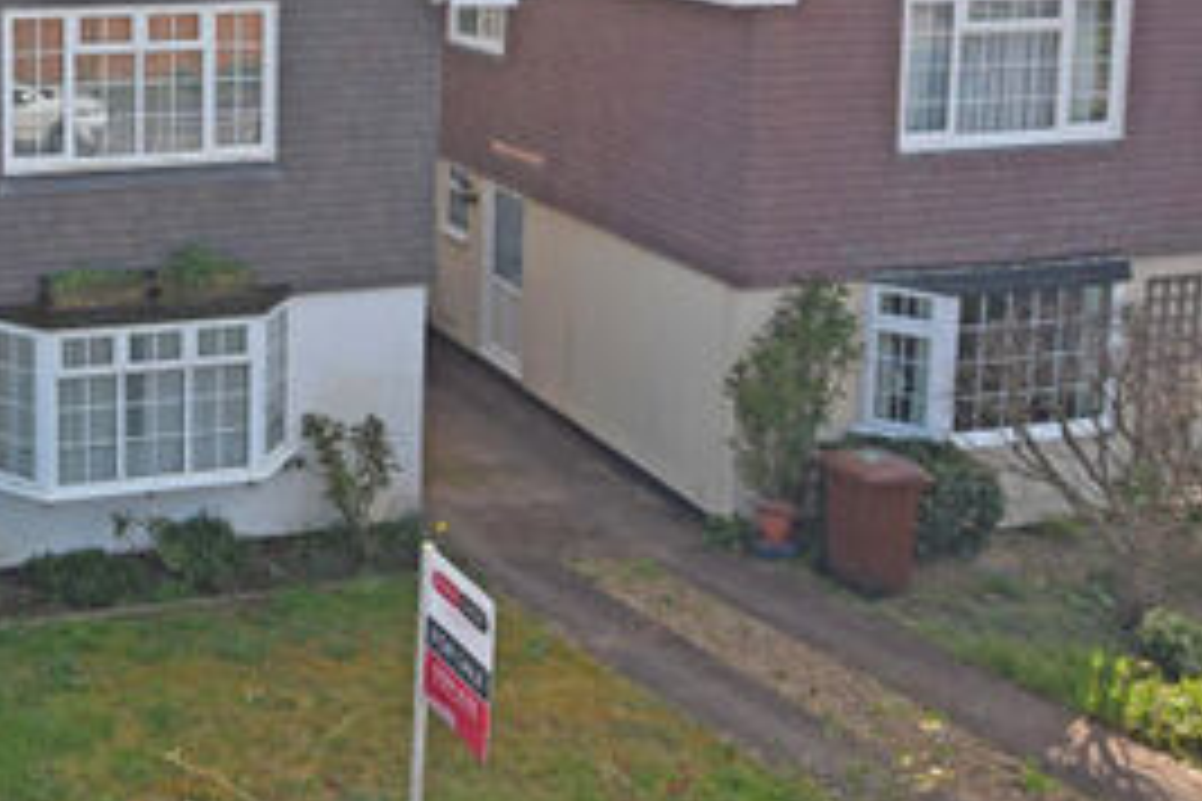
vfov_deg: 28.5
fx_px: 1446
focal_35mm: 43
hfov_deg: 39.9
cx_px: 9
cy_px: -47
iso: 100
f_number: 6.3
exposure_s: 1/200
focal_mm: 11
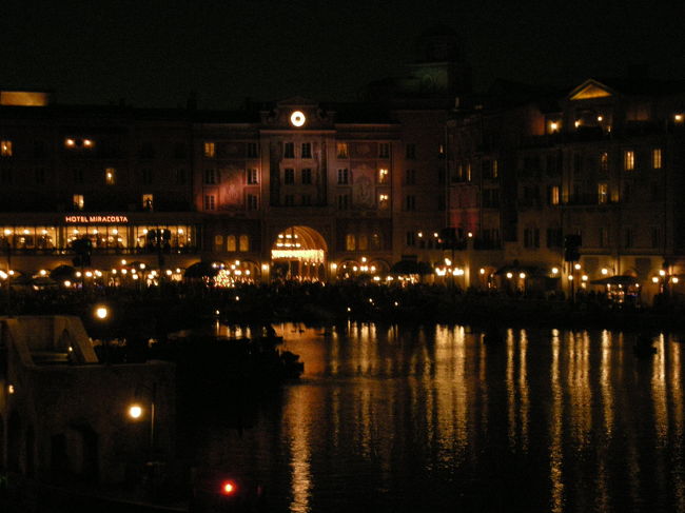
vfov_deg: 14.1
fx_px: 2077
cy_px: 256
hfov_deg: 18.7
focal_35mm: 105
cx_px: 342
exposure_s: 1/4
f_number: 5
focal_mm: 17.4
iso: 400
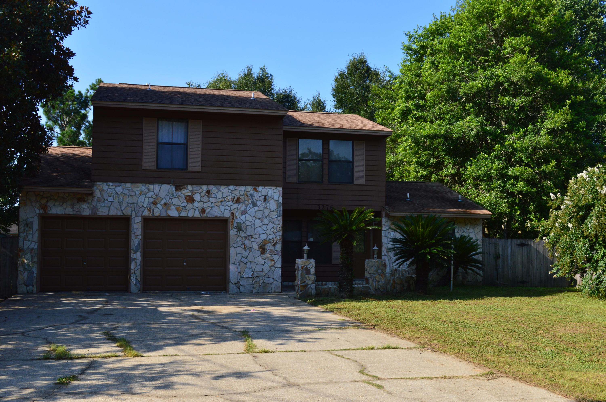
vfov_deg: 31.8
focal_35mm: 42
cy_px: 201
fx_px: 706
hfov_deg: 46.4
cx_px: 303
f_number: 11
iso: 400
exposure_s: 1/400
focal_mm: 28
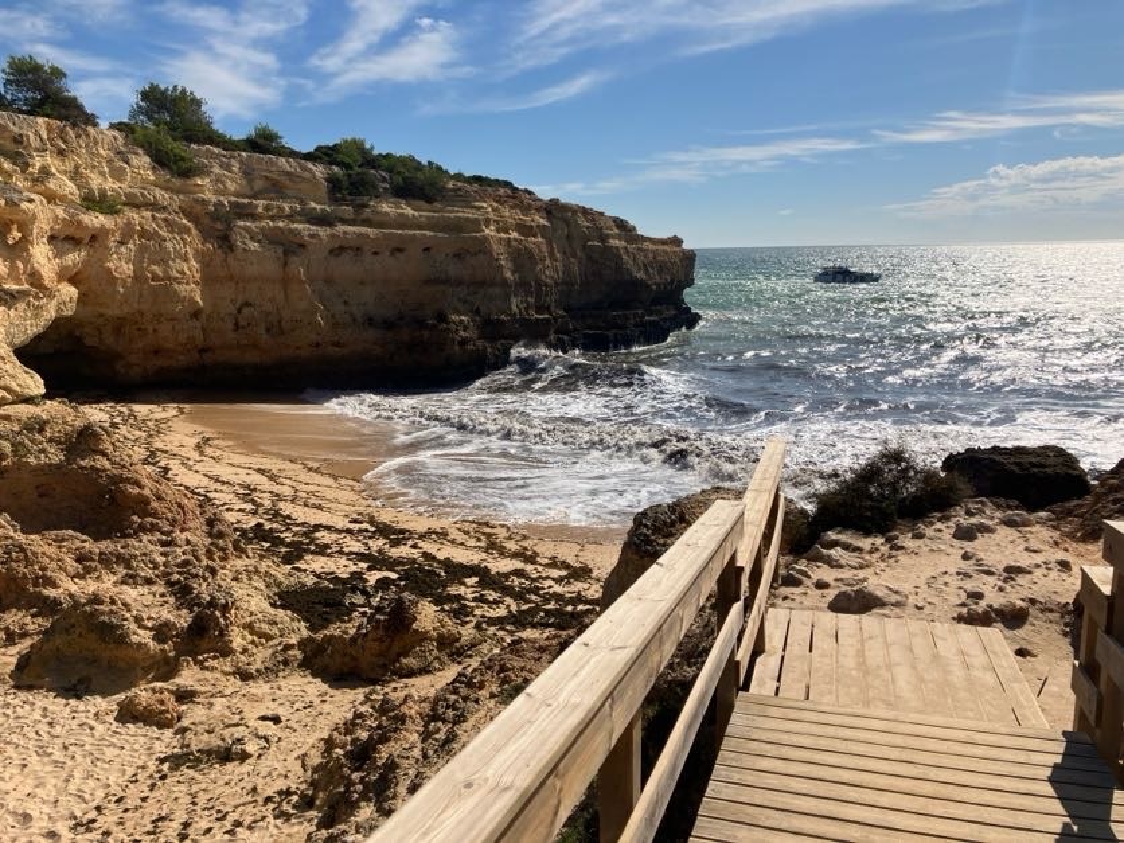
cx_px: 562
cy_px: 422
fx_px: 909
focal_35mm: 28
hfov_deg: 63.4
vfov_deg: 49.7
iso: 32
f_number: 1.8
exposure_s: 1/5405
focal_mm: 3.99
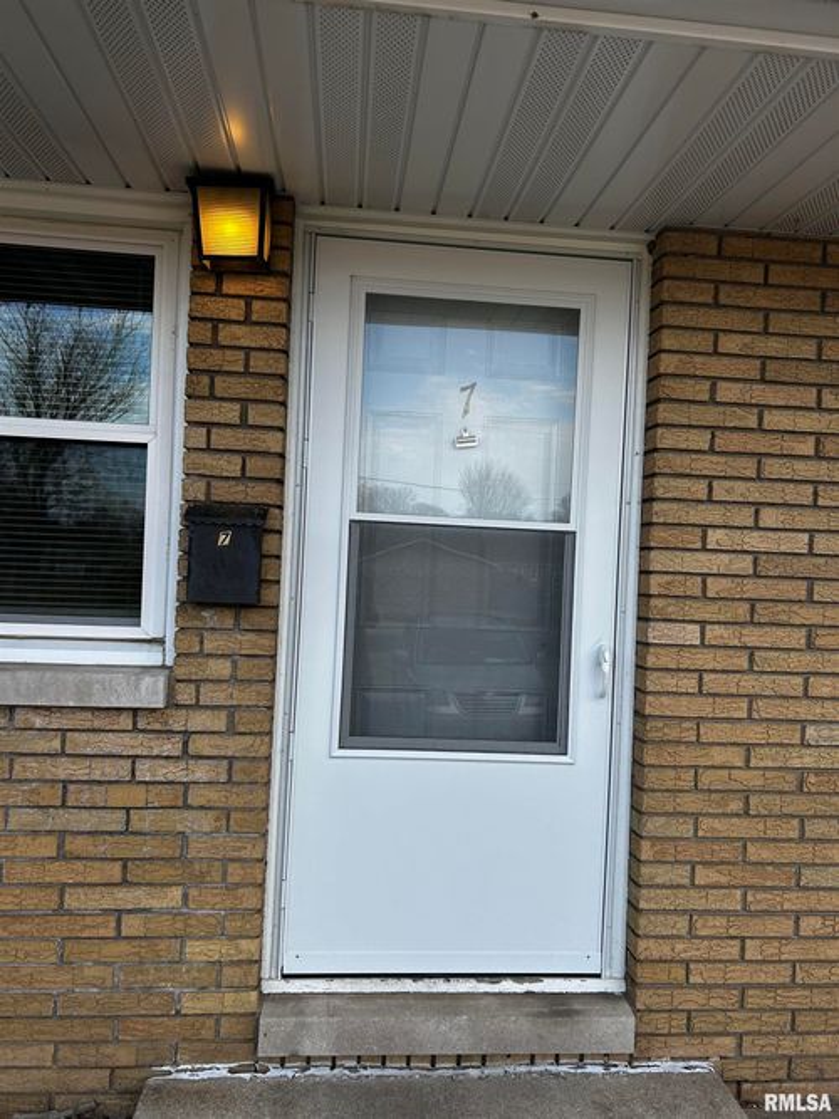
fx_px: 840
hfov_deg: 53.0
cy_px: 560
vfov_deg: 67.3
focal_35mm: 26
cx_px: 420
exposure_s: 1/909
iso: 50
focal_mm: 5.7
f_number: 1.5
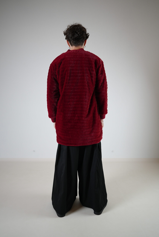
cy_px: 118
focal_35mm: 24
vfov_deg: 73.7
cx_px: 80
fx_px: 159
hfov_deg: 53.2
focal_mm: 24
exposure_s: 1/160
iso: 250
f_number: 1.4
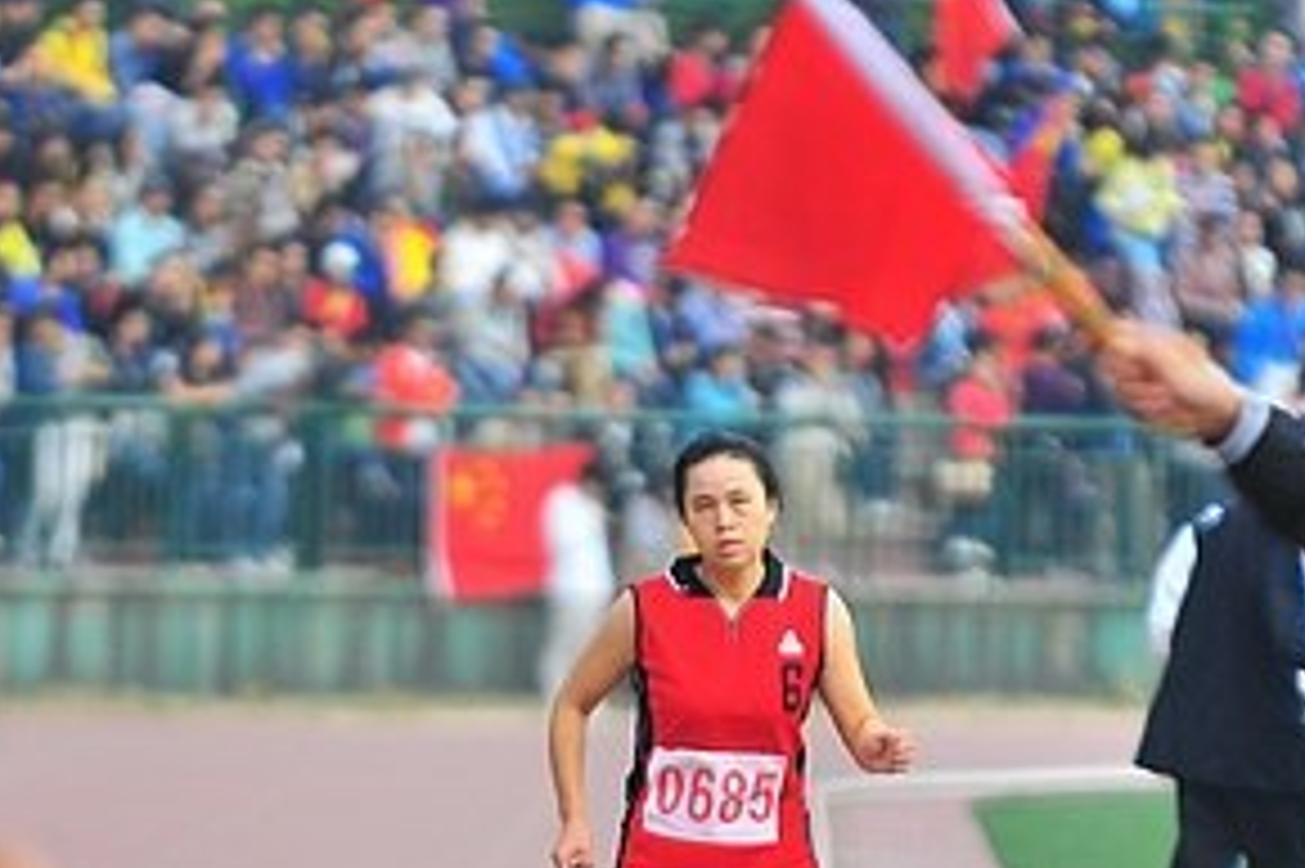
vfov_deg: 2.2
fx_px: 22498
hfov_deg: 3.3
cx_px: 738
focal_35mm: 621
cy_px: 713
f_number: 2.8
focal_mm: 200
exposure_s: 1/1000
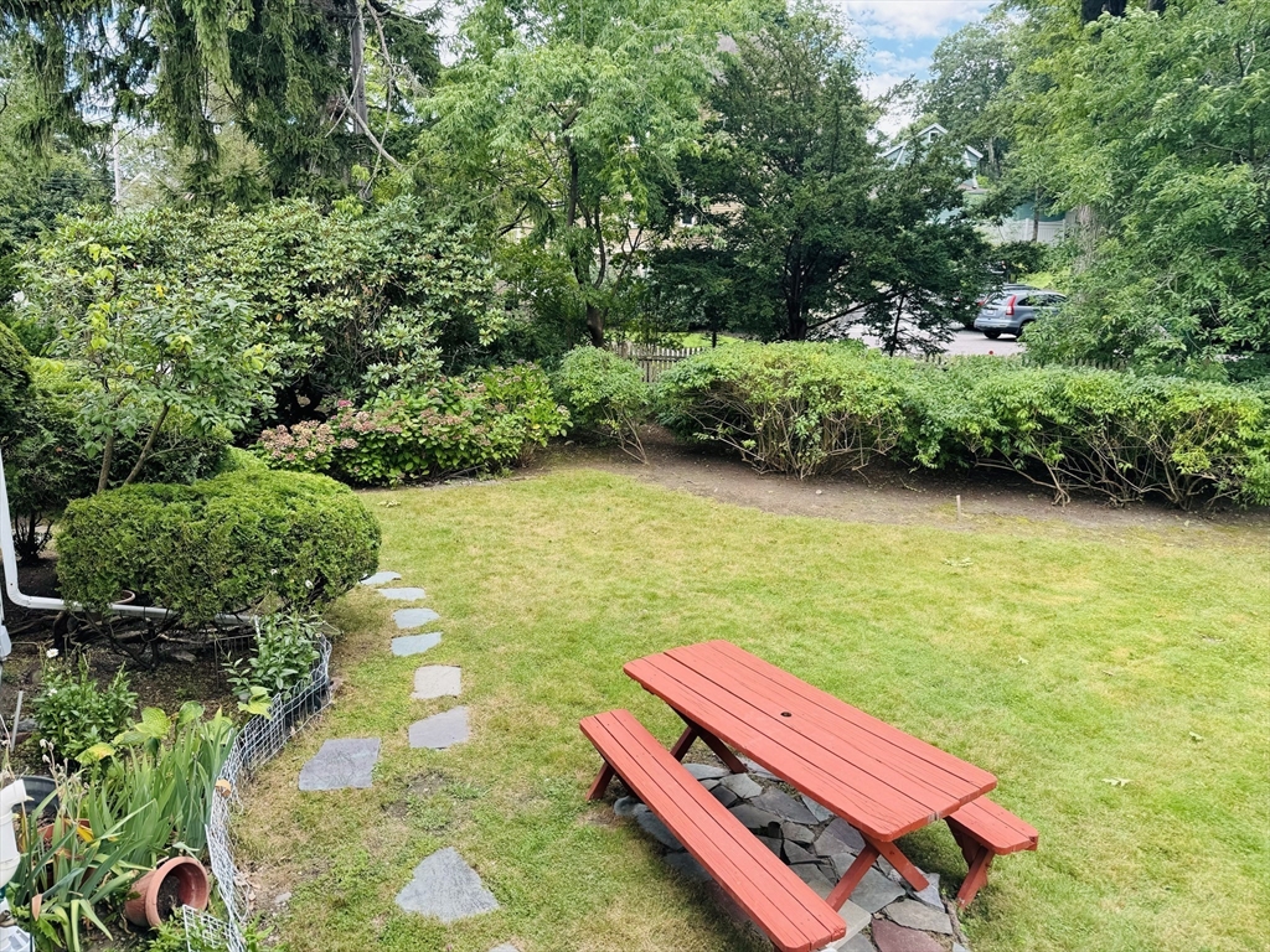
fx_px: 881
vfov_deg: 56.8
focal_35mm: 24
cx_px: 635
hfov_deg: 71.6
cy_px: 476
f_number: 1.78
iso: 80
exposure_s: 1/539
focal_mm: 6.76
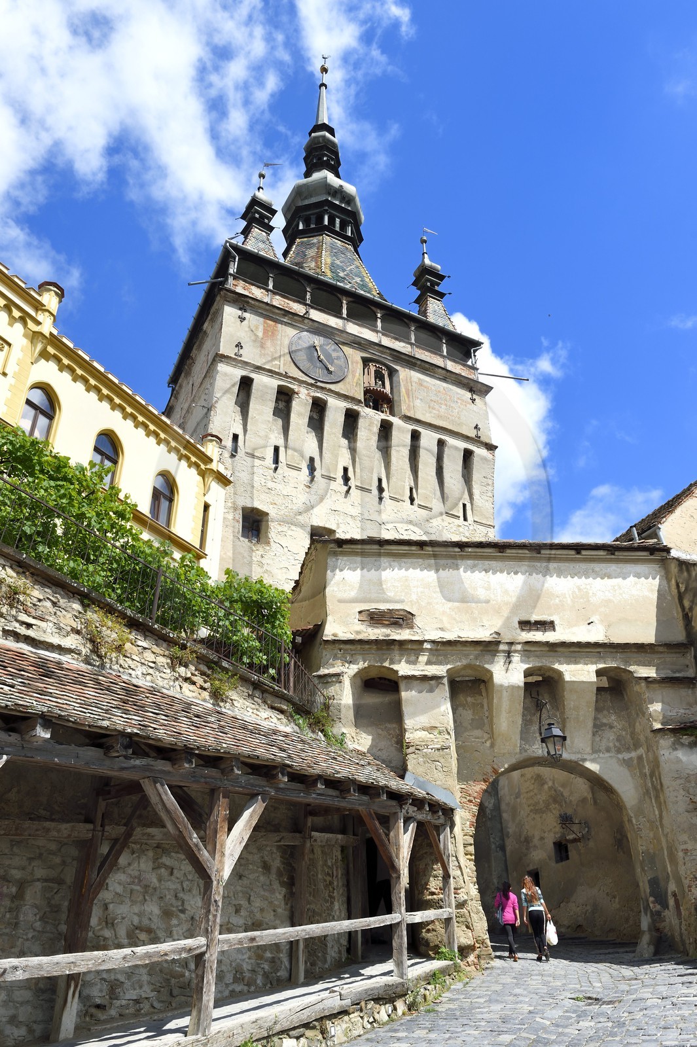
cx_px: 348
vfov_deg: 67.4
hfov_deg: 47.9
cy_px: 524
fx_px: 785
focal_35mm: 27
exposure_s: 1/320
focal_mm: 27
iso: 200
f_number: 10
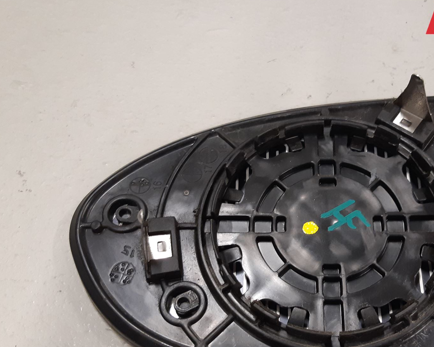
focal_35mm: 38
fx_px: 488
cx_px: 296
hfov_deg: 47.0
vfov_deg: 38.8
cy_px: 224
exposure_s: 1/50
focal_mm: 3.93
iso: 160
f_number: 1.7
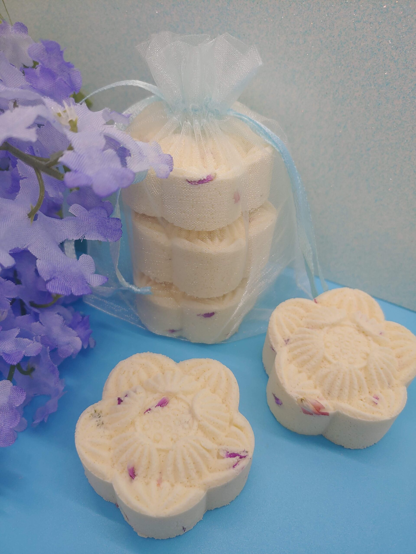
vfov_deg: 69.4
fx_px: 401
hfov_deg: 54.9
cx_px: 208
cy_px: 277
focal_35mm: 25
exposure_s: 1/134
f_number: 1.5
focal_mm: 4.23
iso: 50
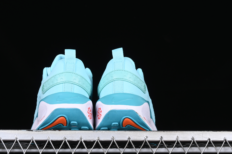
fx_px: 552
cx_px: 97
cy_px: 73
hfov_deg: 23.7
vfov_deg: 16.0
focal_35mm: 86
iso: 160
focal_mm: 47
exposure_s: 1/80
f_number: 8
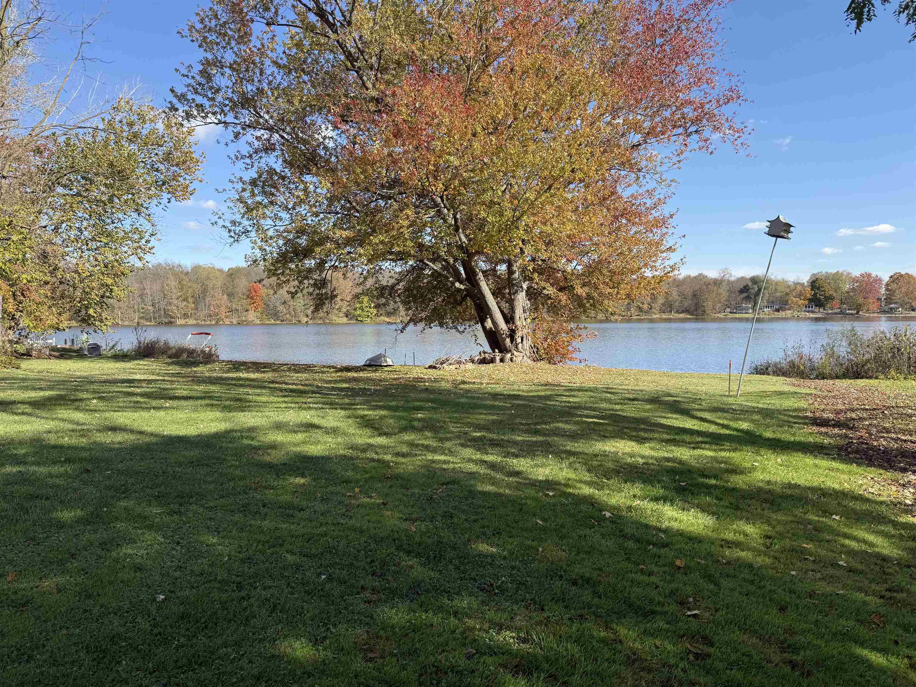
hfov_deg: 71.6
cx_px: 458
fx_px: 635
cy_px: 344
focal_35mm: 24
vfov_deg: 56.8
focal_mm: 6.76
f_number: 1.78
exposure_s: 1/1949
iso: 80
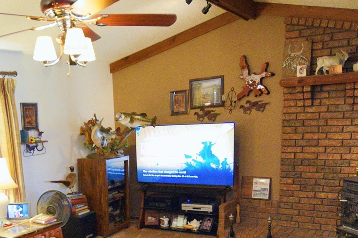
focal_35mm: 40
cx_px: 97
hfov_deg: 47.0
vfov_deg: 31.9
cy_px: 211
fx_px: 398
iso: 1800
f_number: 3.5
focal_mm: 10
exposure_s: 1/60
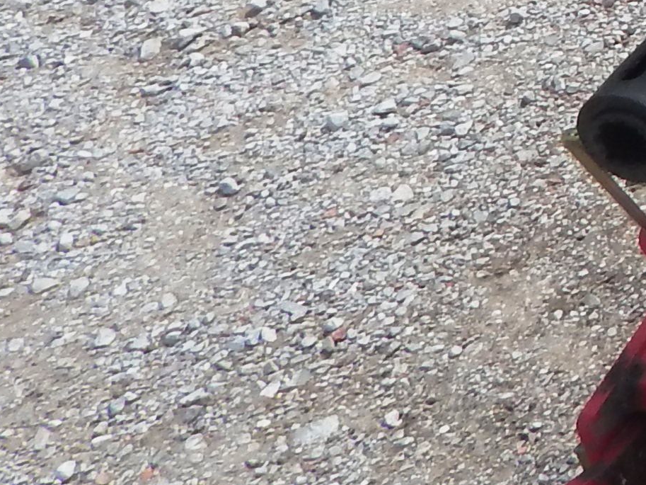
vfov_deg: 12.0
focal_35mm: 111
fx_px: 2072
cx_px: 1588
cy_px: -445
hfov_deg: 13.0
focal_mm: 4
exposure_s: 1/1250
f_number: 3
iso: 125
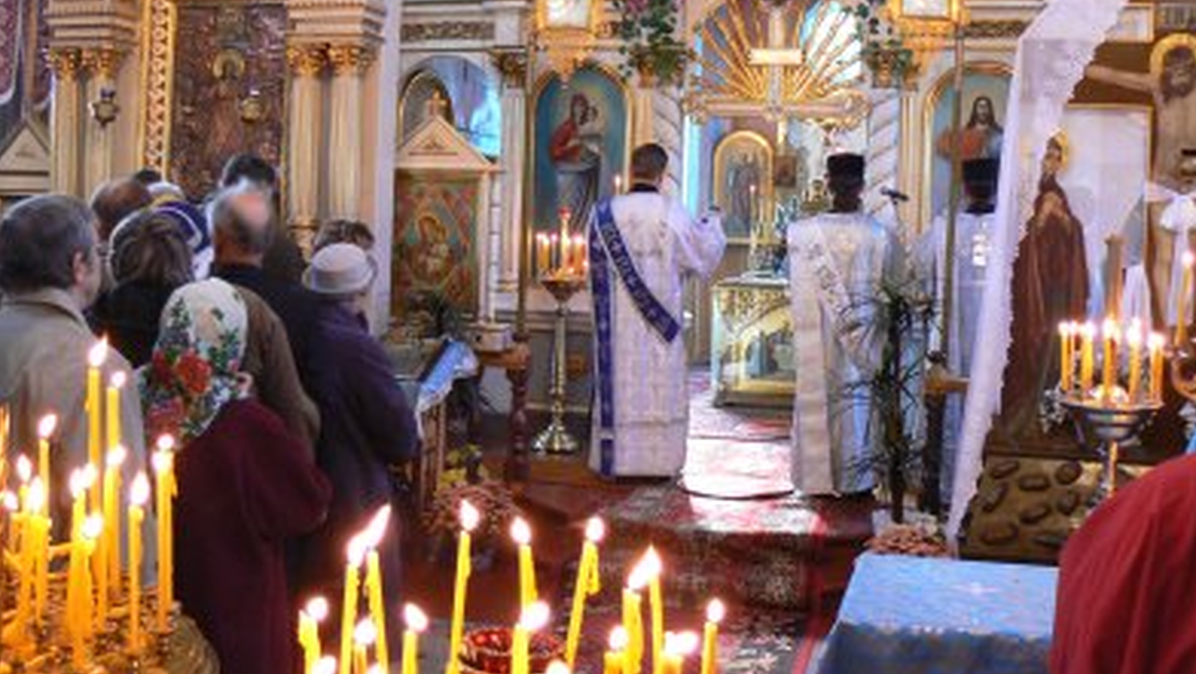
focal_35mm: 40
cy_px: 262
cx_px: 604
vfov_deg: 29.7
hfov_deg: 50.5
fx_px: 1269
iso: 200
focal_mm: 6
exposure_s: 1/20
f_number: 2.8
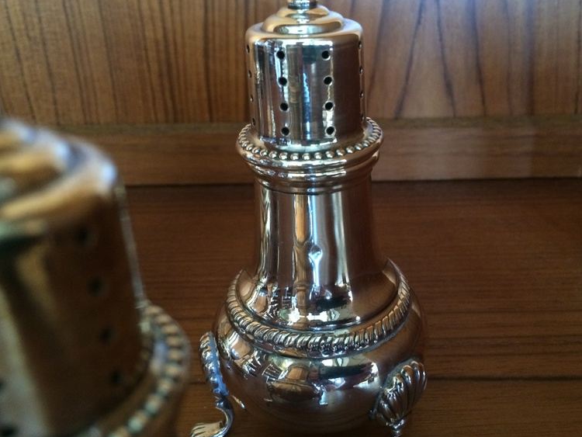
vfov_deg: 39.6
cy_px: 198
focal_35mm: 36
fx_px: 605
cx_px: 336
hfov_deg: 51.1
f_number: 2.2
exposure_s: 1/15
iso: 320
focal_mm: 4.12
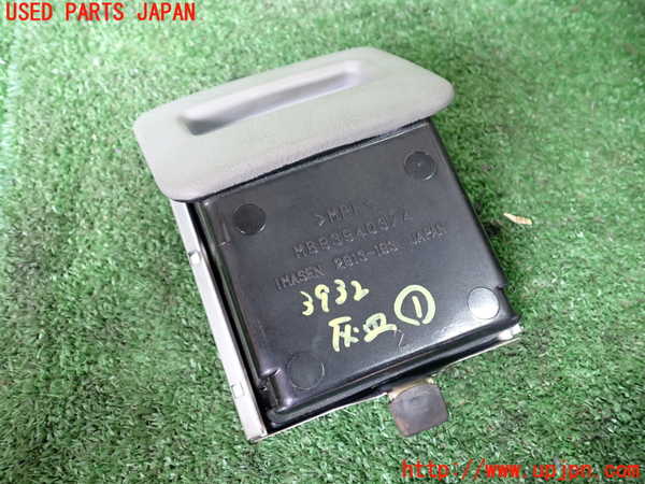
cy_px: 242
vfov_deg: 46.8
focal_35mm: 30
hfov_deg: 60.0
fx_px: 559
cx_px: 322
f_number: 2.3
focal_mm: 5.4
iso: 500
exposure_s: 1/30
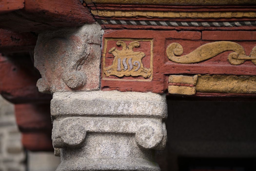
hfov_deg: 11.4
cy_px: 86
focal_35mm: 180
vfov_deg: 7.6
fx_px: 1280
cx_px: 128
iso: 320
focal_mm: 180
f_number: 2.8
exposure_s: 1/640
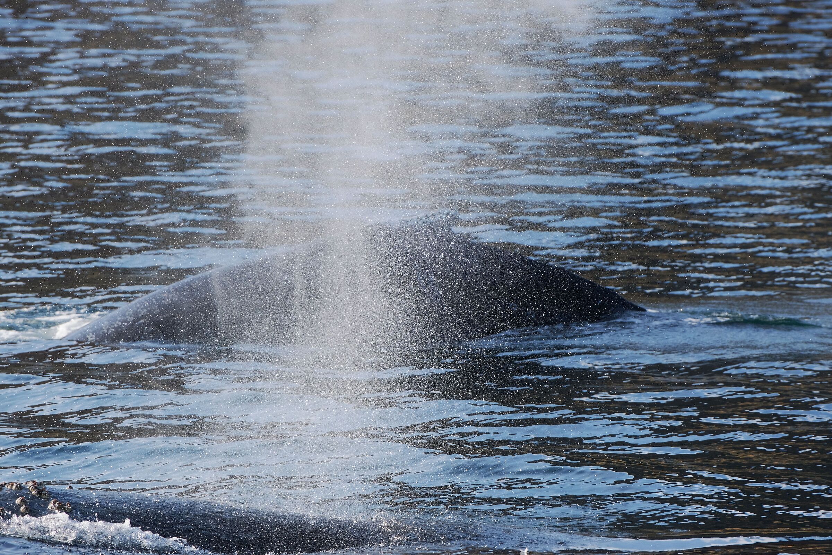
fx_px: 8620
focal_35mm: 373
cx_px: 416
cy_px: 278
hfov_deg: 5.5
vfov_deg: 3.7
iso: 800
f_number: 8
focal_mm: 248.9
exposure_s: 1/900
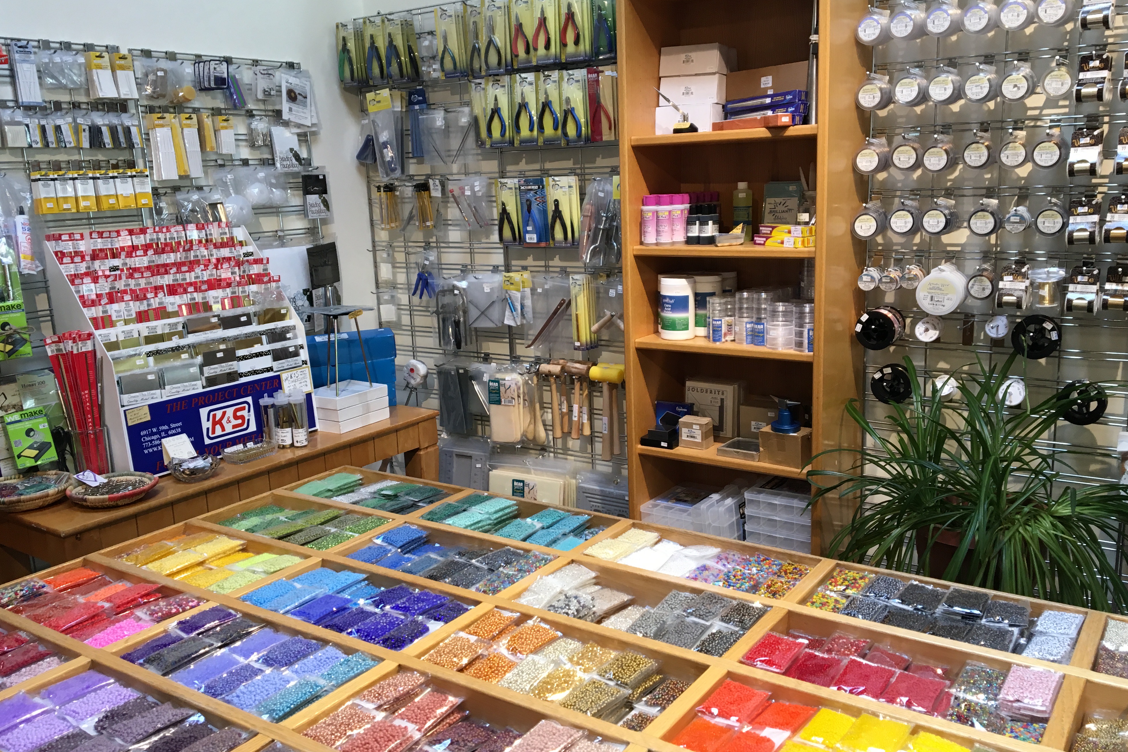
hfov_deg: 60.3
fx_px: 971
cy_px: 370
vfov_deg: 42.3
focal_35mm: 31
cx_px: 554
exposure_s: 1/30
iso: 25
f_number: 2.2
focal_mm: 4.15
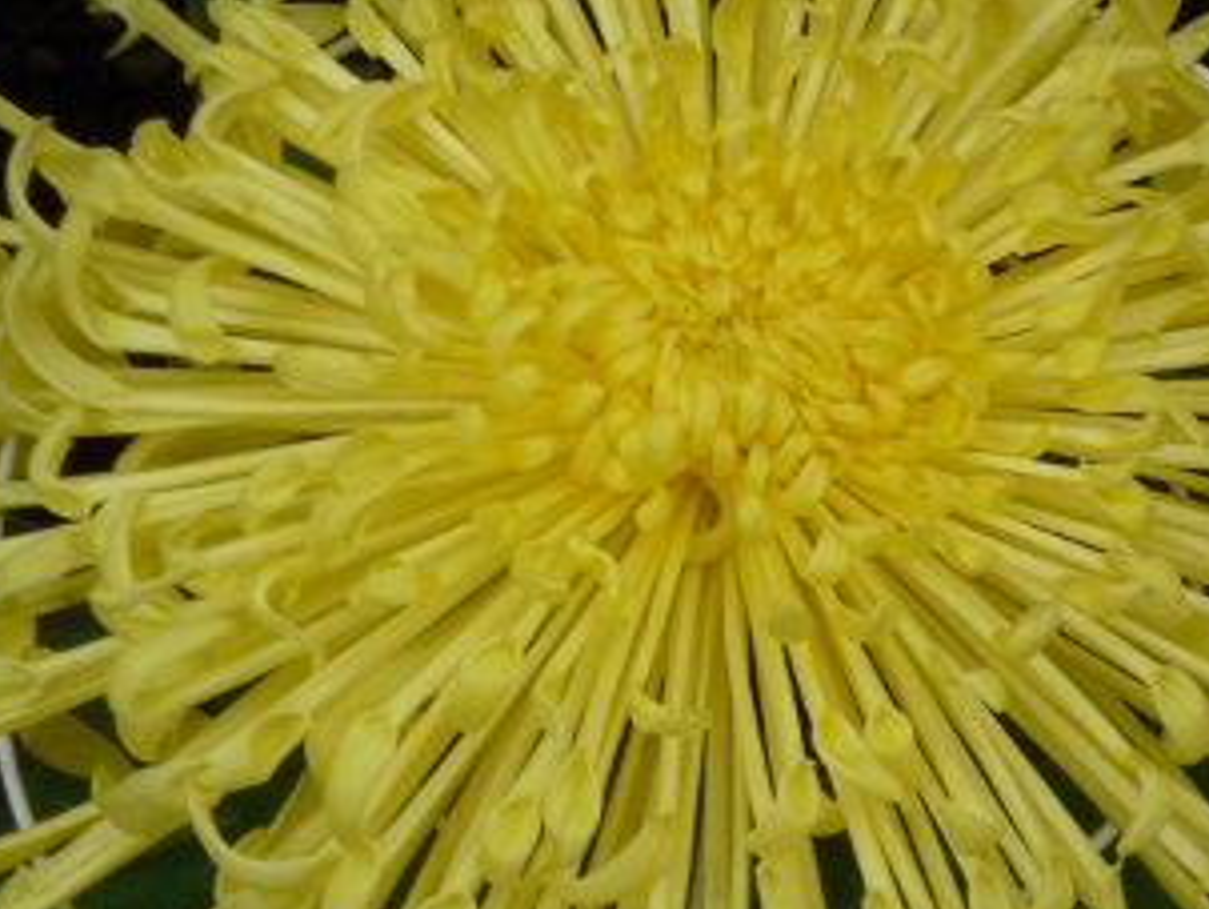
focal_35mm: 228
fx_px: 7969
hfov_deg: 8.7
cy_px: 537
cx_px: 753
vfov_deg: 6.5
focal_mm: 19.2
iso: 200
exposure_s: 1/100
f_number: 5.7
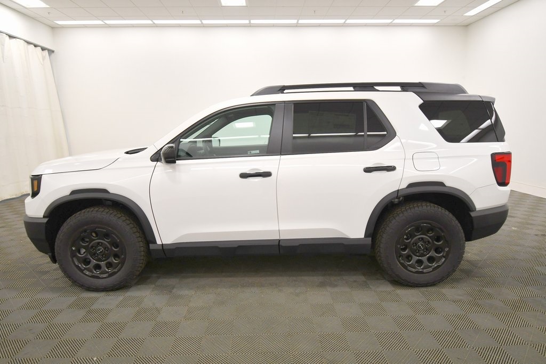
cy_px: 182
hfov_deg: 81.2
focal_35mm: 21
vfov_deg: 59.5
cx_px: 273
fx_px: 319
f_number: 5
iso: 800
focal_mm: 14
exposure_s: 1/250
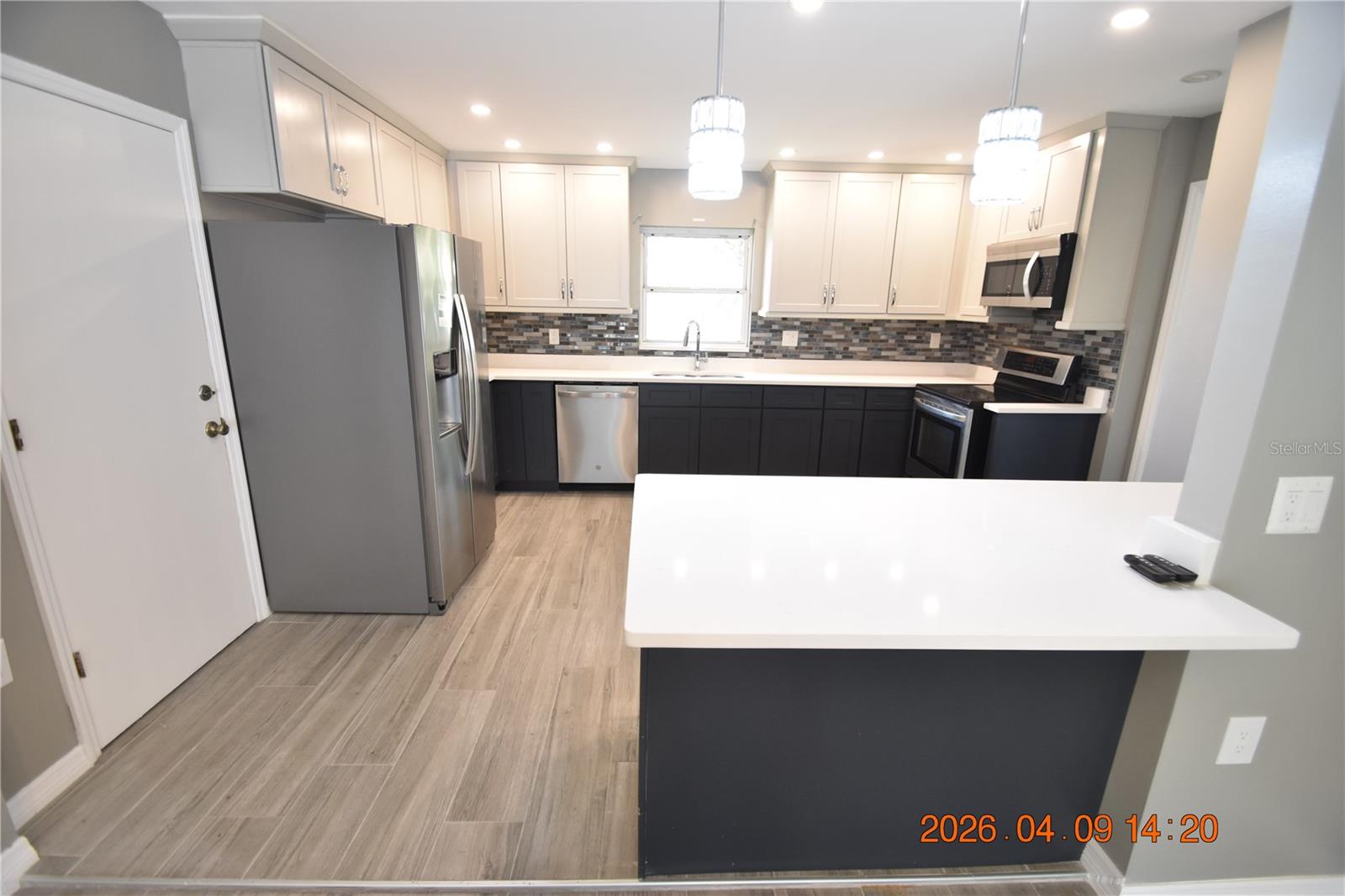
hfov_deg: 100.4
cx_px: 672
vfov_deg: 77.3
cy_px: 448
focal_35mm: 15
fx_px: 560
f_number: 3.5
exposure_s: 1/60
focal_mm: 10
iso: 800
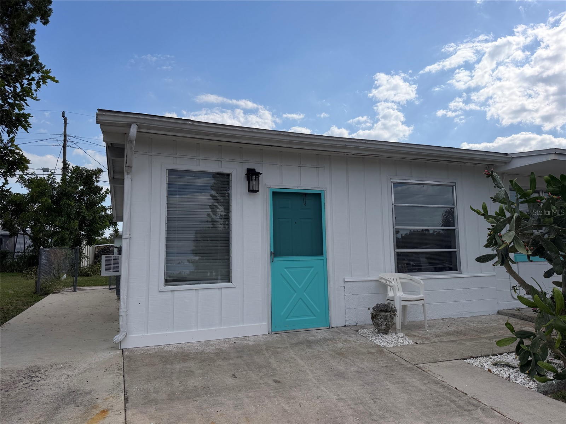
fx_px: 392
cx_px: 283
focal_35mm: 24
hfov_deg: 71.6
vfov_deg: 56.8
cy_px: 212
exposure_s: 1/7353
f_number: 1.78
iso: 100
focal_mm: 6.76
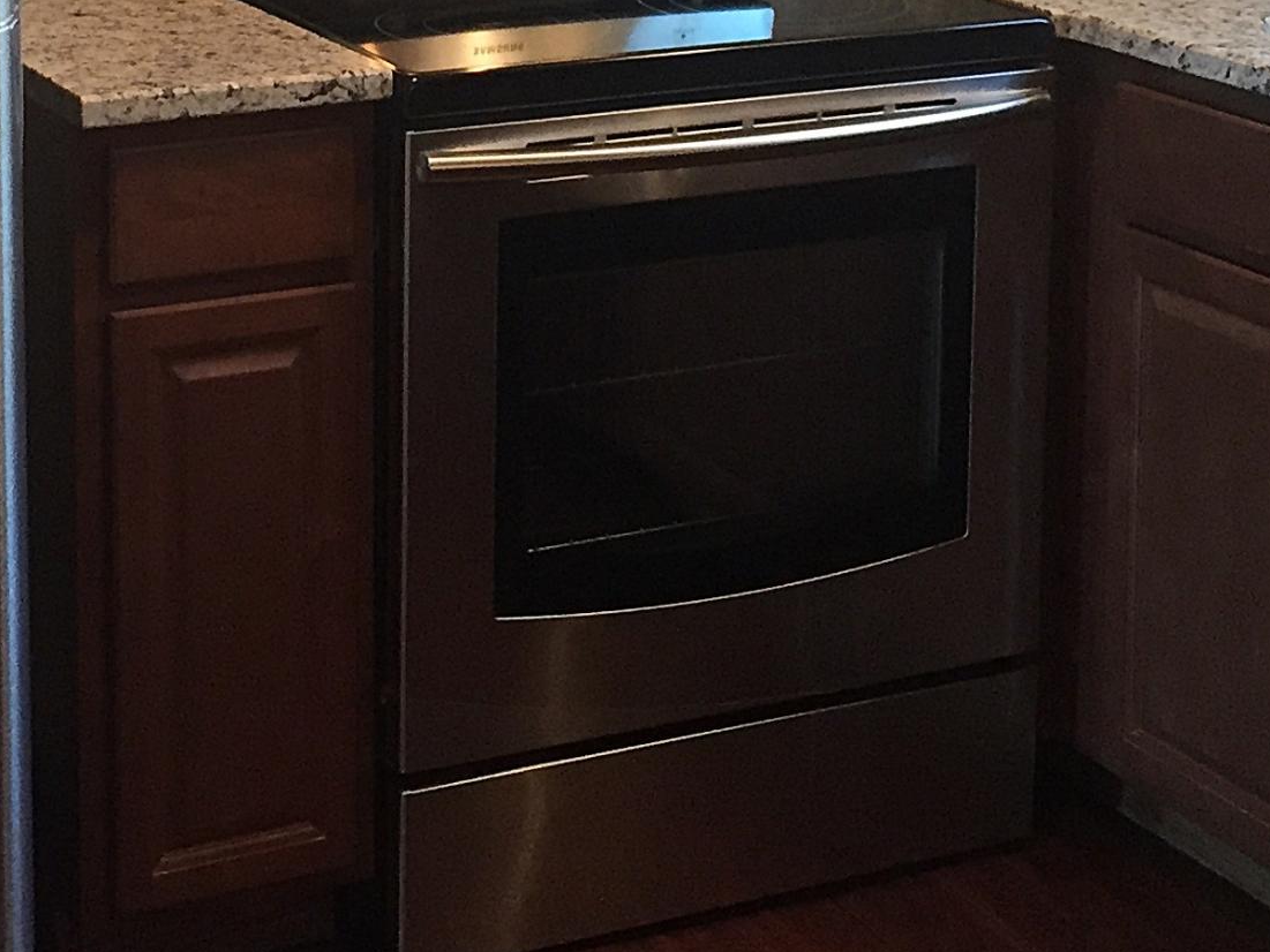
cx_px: 340
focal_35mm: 79
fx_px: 2899
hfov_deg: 24.5
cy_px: -199
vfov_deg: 17.7
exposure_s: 1/30
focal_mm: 4.15
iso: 160
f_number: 2.2
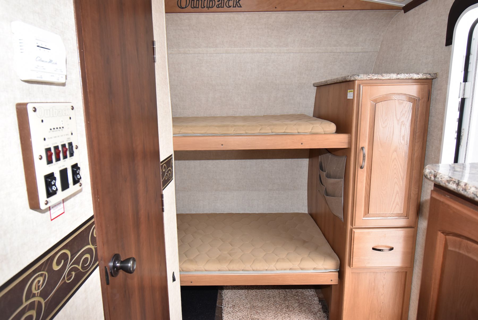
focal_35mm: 22
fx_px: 299
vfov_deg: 56.3
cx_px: 239
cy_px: 160
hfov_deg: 77.3
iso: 640
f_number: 5.6
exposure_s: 1/125
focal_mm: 15
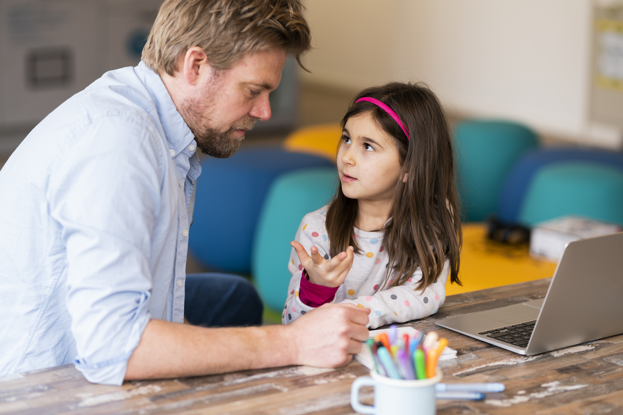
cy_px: 208
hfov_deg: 23.9
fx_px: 1471
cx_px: 312
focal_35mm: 85
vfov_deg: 16.1
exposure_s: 1/320
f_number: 2
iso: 400
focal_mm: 85
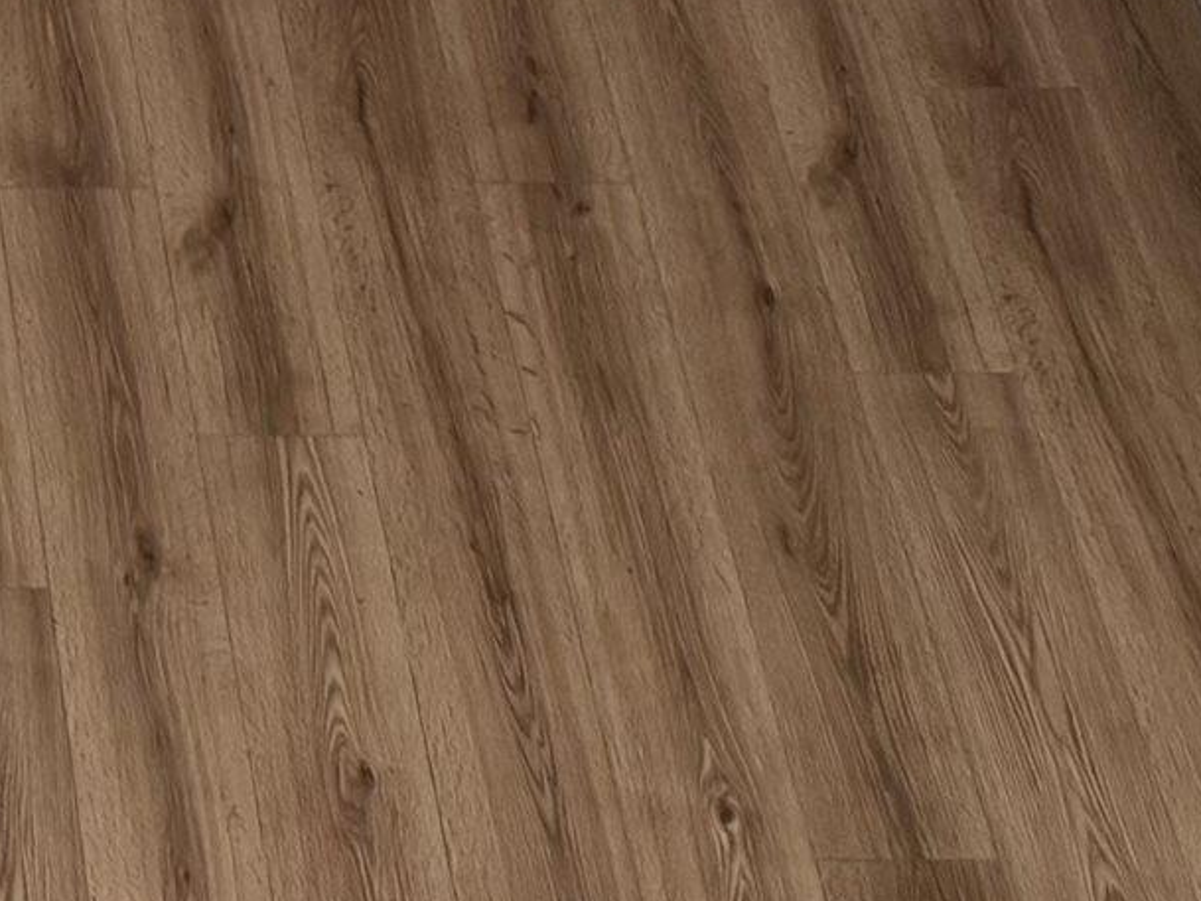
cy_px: -1094
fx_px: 4199
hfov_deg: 15.0
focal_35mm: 121
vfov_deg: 10.8
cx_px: -653
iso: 200
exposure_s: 1/60
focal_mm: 6.76
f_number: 1.78
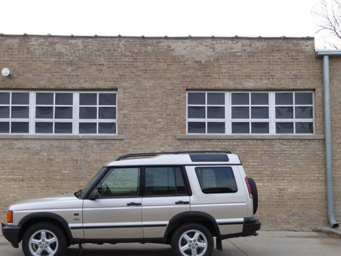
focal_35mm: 46
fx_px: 453
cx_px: 137
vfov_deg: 31.4
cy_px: 161
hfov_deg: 41.1
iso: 100
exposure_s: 1/60
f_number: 3.7
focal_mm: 6.3
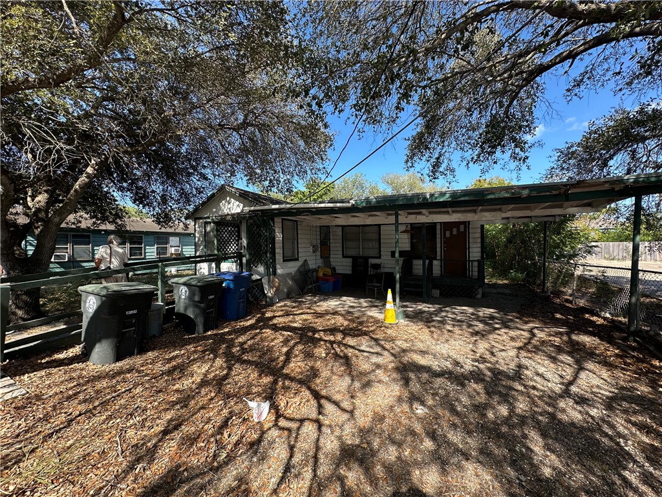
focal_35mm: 14
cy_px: 248
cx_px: 331
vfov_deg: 85.7
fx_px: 268
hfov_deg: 102.1
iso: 40
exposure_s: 1/550
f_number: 2.2
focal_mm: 2.22
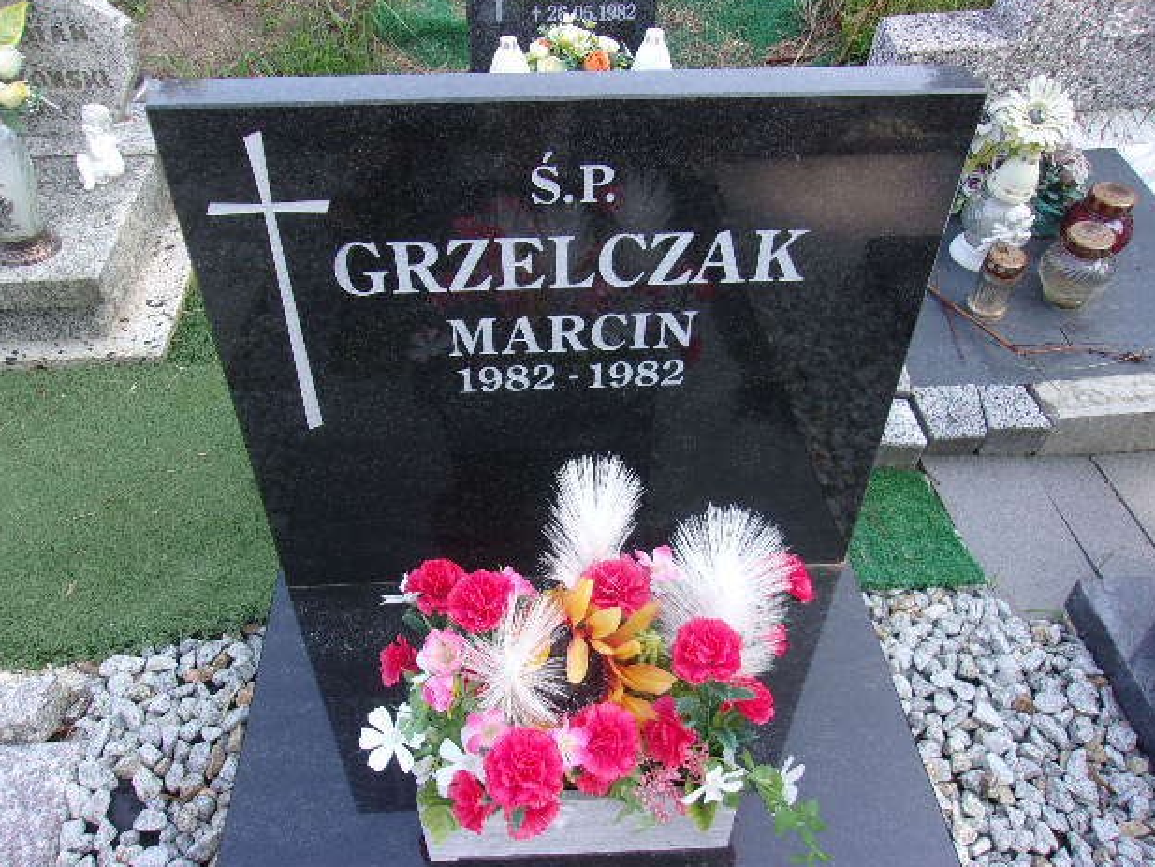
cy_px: 421
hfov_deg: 63.4
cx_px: 565
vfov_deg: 49.8
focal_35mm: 28
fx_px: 934
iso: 80
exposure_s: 1/150
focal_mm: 4.9
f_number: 3
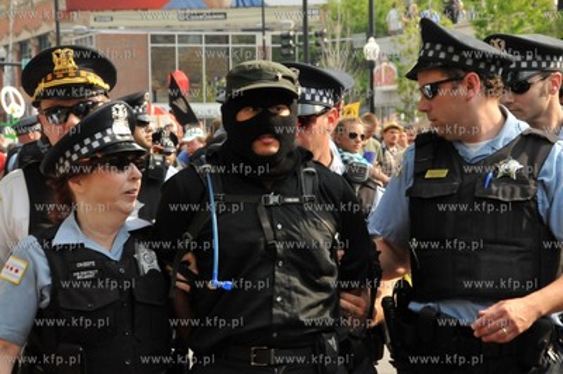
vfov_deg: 8.2
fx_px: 2625
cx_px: 282
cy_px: 187
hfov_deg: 12.2
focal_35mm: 168
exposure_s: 1/320
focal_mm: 112
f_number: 16
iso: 1400
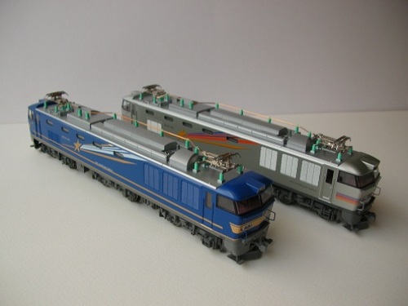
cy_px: 153
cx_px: 204
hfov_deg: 52.6
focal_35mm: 35
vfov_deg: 40.7
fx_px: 413
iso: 50
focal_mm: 5.8
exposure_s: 1/38.3
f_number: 2.8
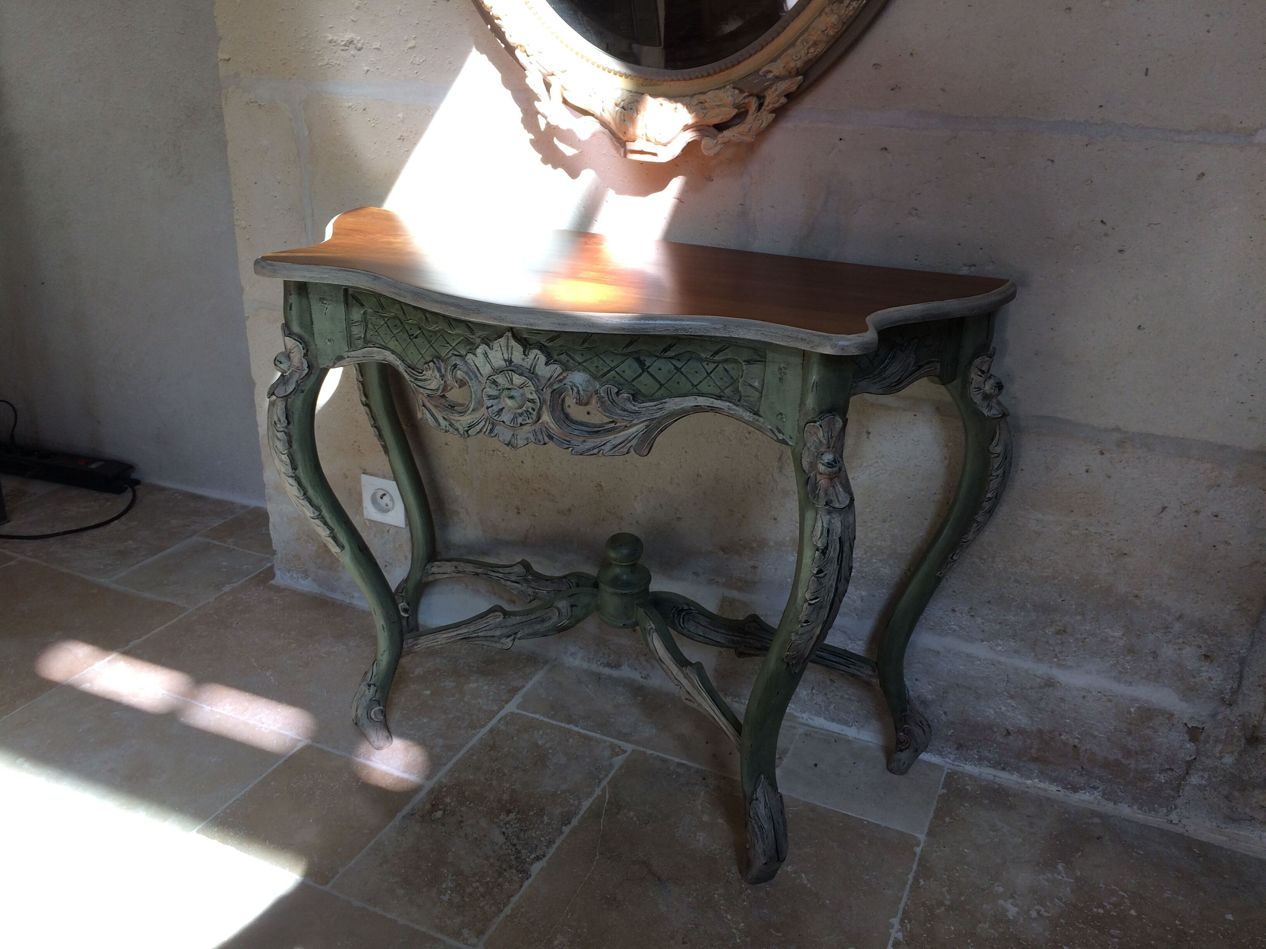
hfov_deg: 61.7
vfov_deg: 48.2
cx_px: 633
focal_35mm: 29
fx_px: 1061
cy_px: 474
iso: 32
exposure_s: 1/103
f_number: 2.2
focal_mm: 4.15
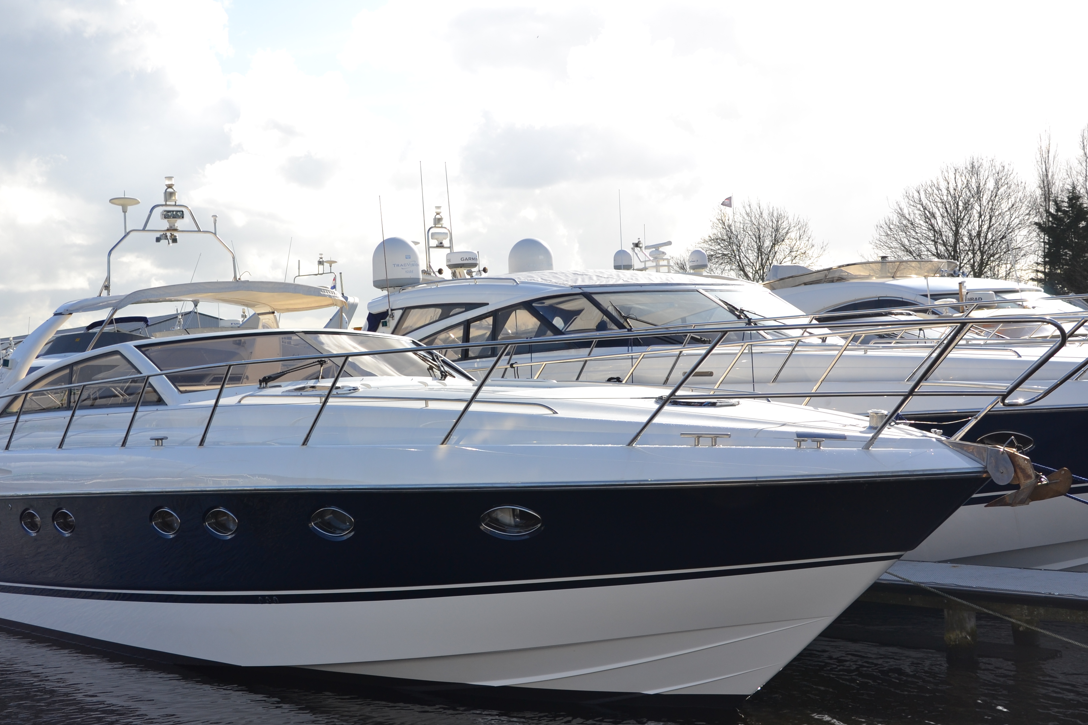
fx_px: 1722
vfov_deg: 23.8
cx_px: 469
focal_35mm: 57
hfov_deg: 35.0
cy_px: 388
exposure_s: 1/320
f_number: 9
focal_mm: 30
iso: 100
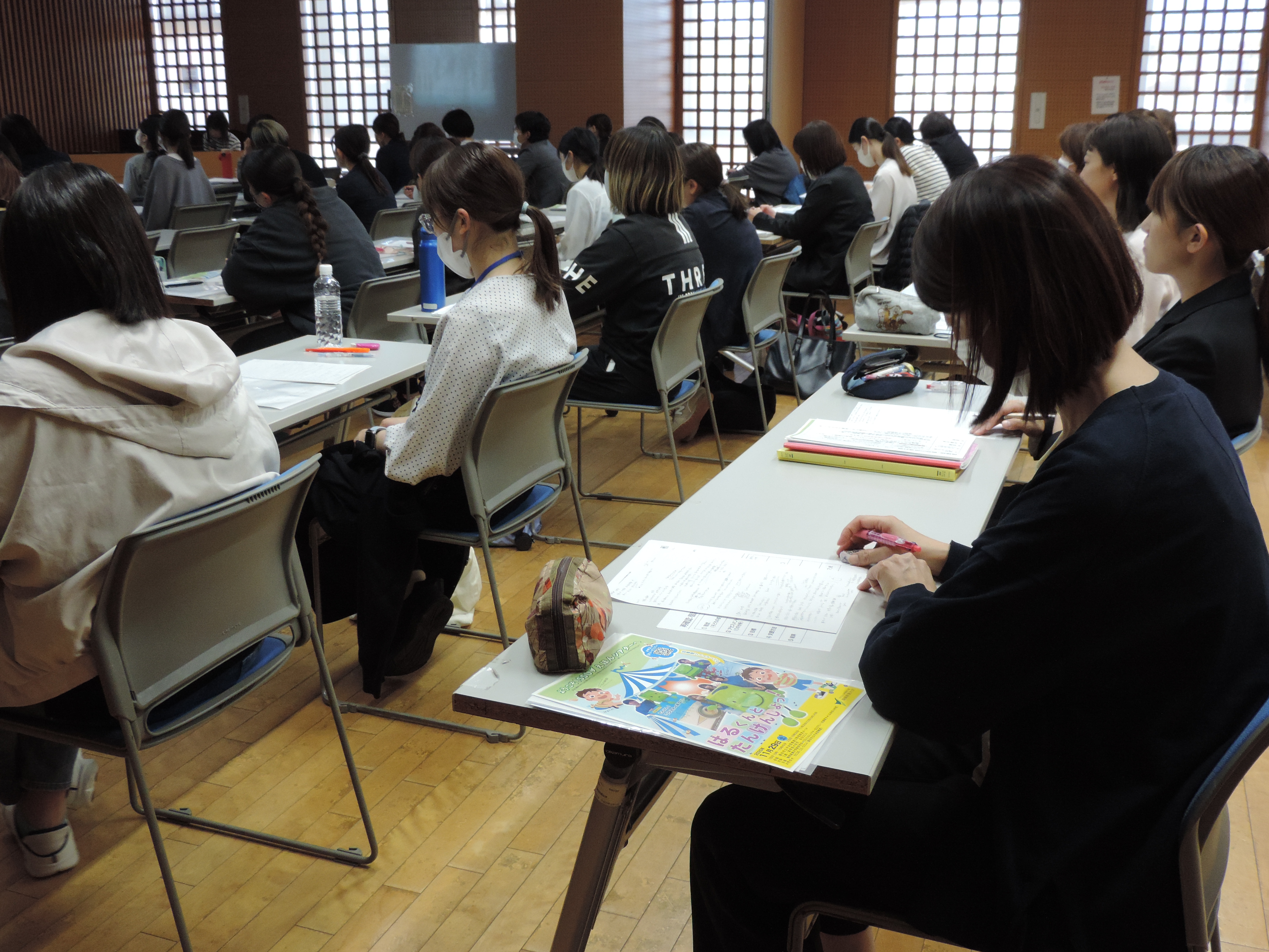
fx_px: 1283
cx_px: 634
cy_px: 476
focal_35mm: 35
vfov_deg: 40.7
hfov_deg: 52.6
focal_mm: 6.2
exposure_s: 1/25
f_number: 3.3
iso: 400
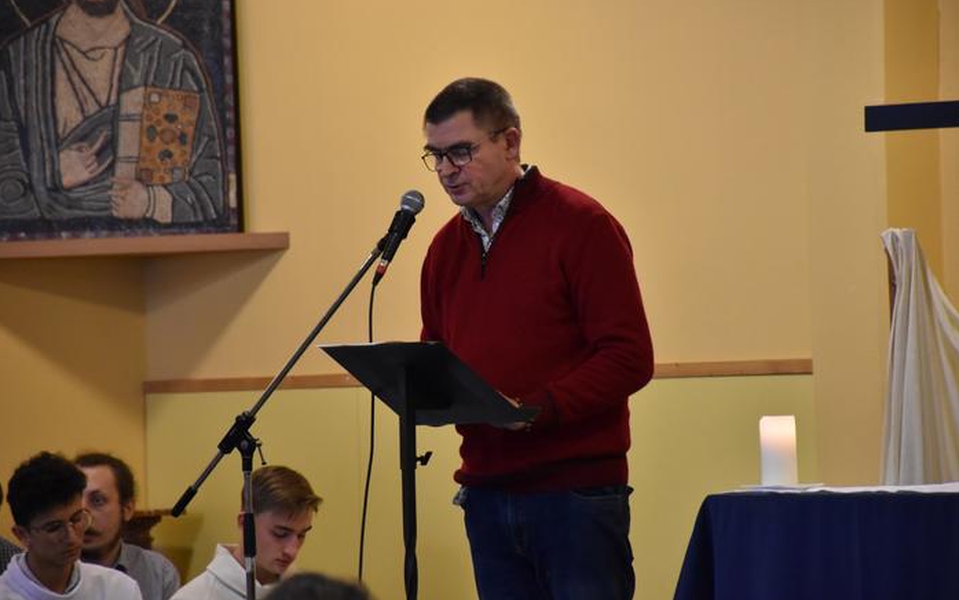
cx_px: 479
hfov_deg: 9.8
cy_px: 295
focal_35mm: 215
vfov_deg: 6.1
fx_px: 5621
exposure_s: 1/125
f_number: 5.6
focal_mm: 140
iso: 2500
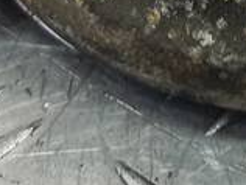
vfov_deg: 8.5
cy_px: -246
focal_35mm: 162
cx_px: 241
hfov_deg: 12.1
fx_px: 1153
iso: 80
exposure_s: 1/50
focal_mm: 4.6
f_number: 1.8
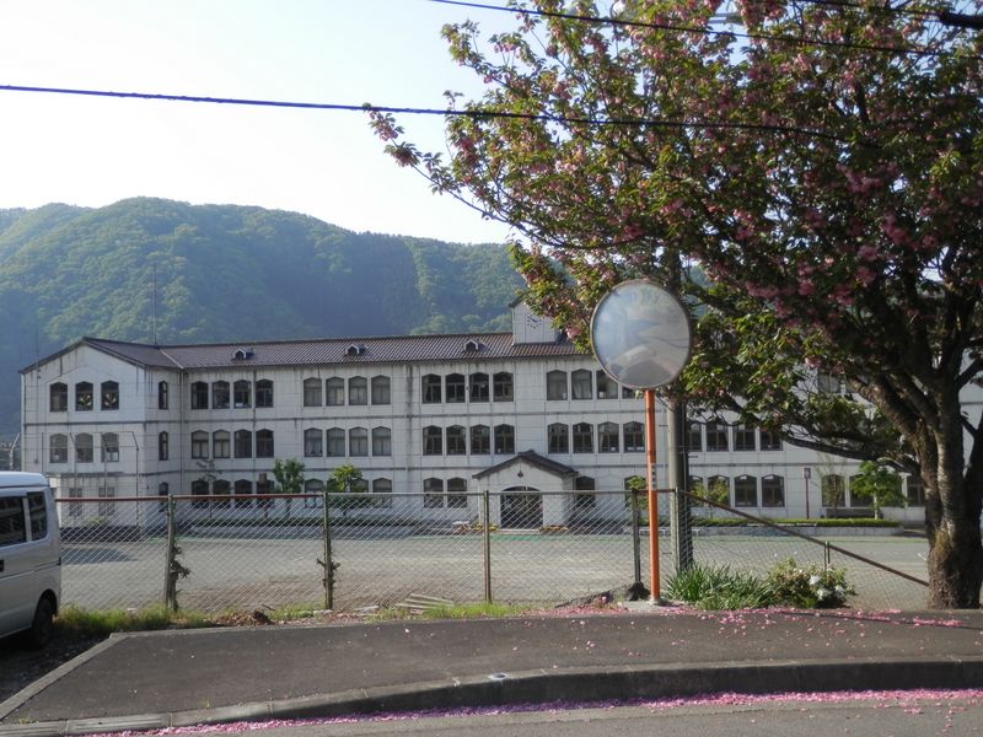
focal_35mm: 37
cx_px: 492
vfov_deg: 38.7
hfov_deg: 50.1
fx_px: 1051
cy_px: 368
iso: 80
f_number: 3.6
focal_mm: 6.6
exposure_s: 1/500
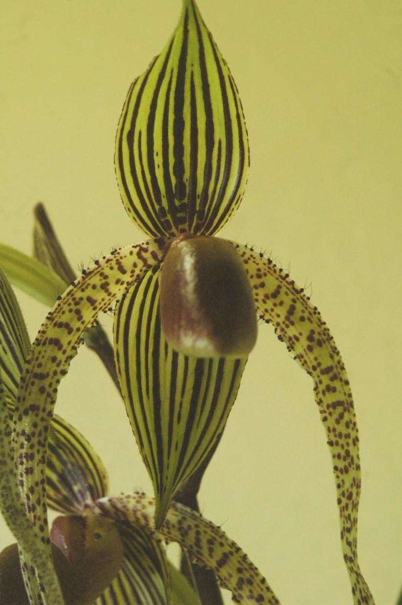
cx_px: 201
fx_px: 2642
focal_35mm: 158
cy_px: 302
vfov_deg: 13.1
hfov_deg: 8.7
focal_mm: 105
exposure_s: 1/50
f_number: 8
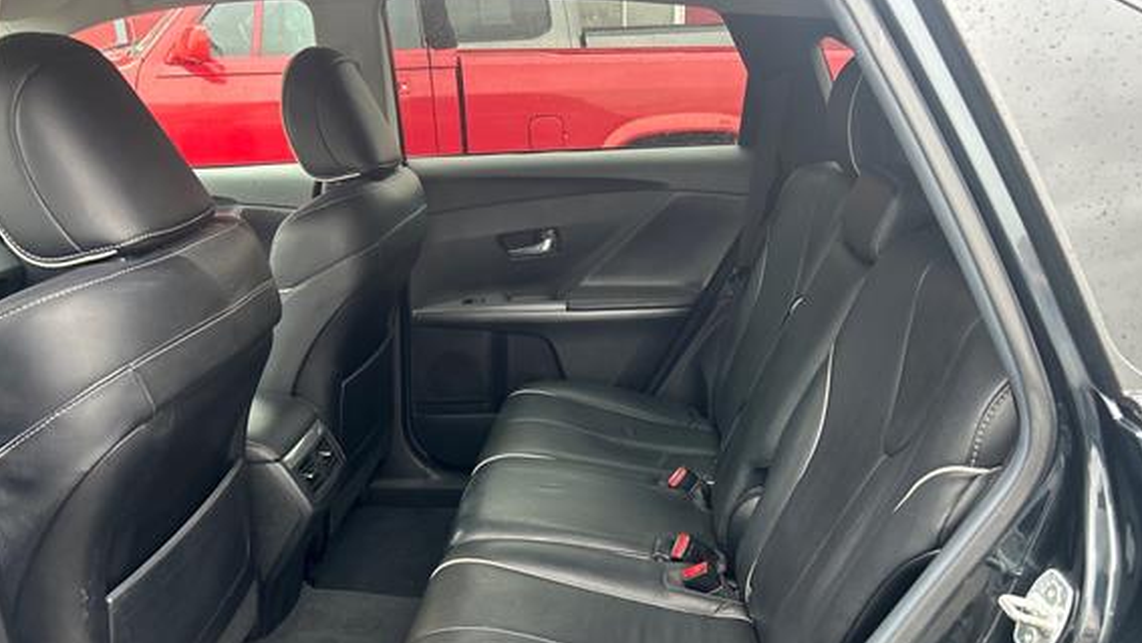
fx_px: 969
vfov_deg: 36.0
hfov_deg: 61.0
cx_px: 604
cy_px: 468
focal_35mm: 32
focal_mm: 5.7
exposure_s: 1/60
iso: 160
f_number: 1.5
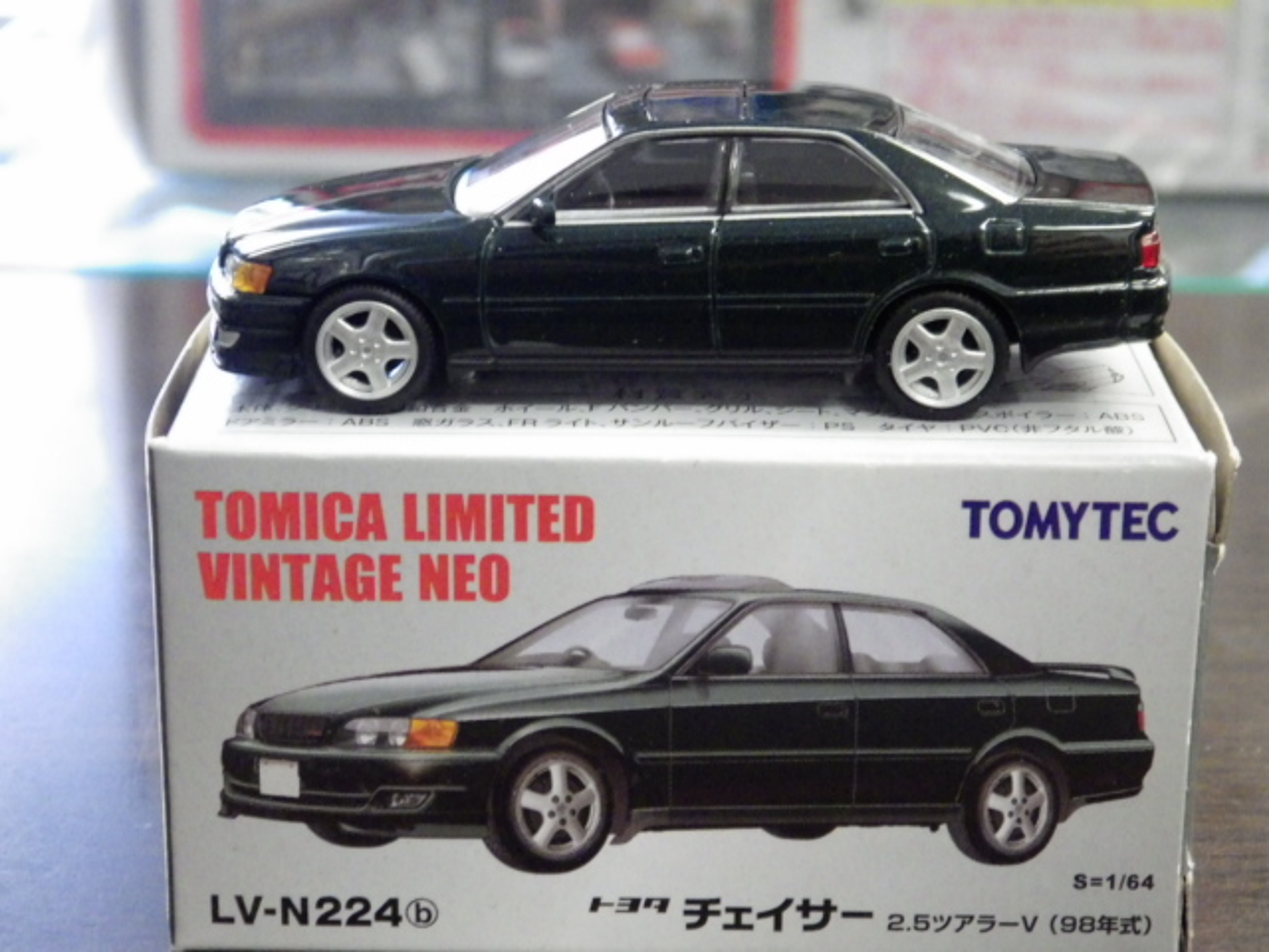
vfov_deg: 17.0
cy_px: 476
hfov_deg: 22.5
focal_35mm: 87
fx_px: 3189
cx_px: 634
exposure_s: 1/30
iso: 1250
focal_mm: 15.6
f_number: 4.4
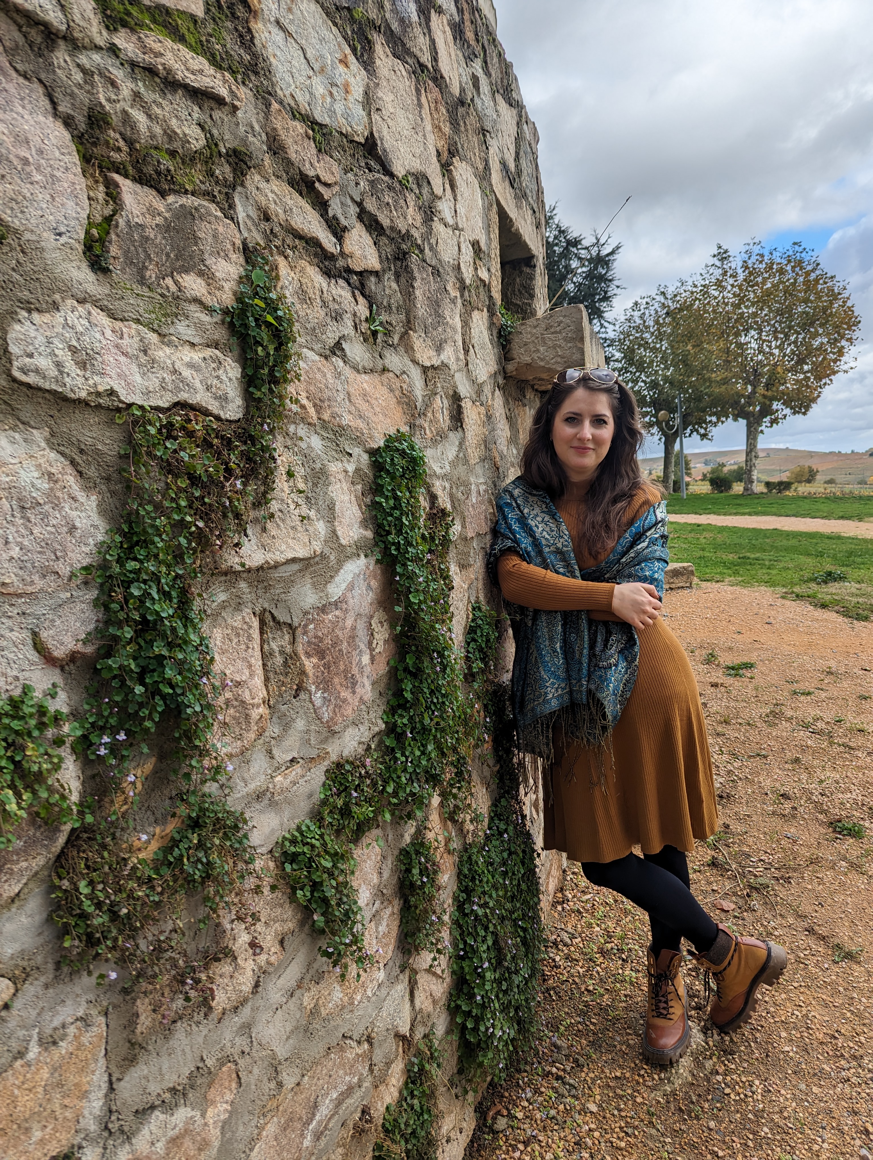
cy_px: 580
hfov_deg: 56.9
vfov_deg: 71.5
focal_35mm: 24
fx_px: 805
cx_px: 436
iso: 34
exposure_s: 1/765
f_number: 1.85
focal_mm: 6.81
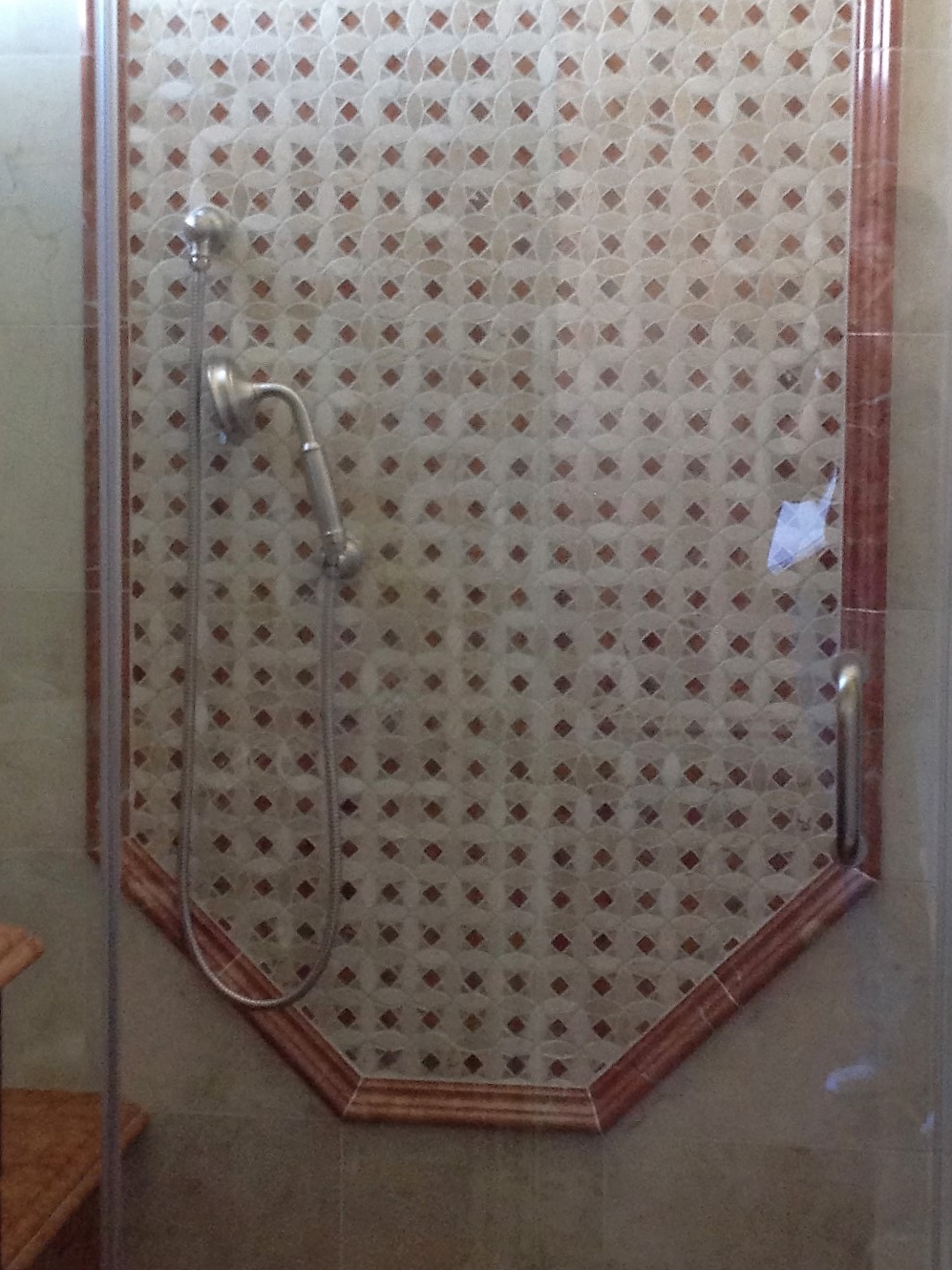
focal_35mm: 84
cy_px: 562
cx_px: 412
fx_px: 3081
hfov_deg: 17.6
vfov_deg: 23.3
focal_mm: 4.28
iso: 125
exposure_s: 1/20
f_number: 2.4
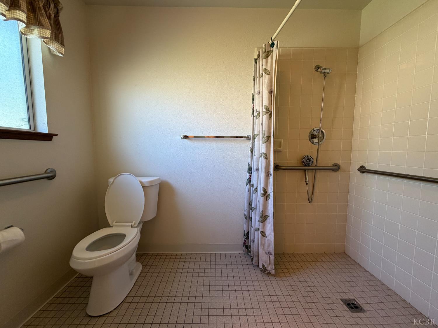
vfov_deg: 85.7
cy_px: 164
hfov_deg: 102.1
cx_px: 219
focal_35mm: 14
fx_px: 177
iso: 200
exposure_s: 1/60
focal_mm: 2.22
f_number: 2.2
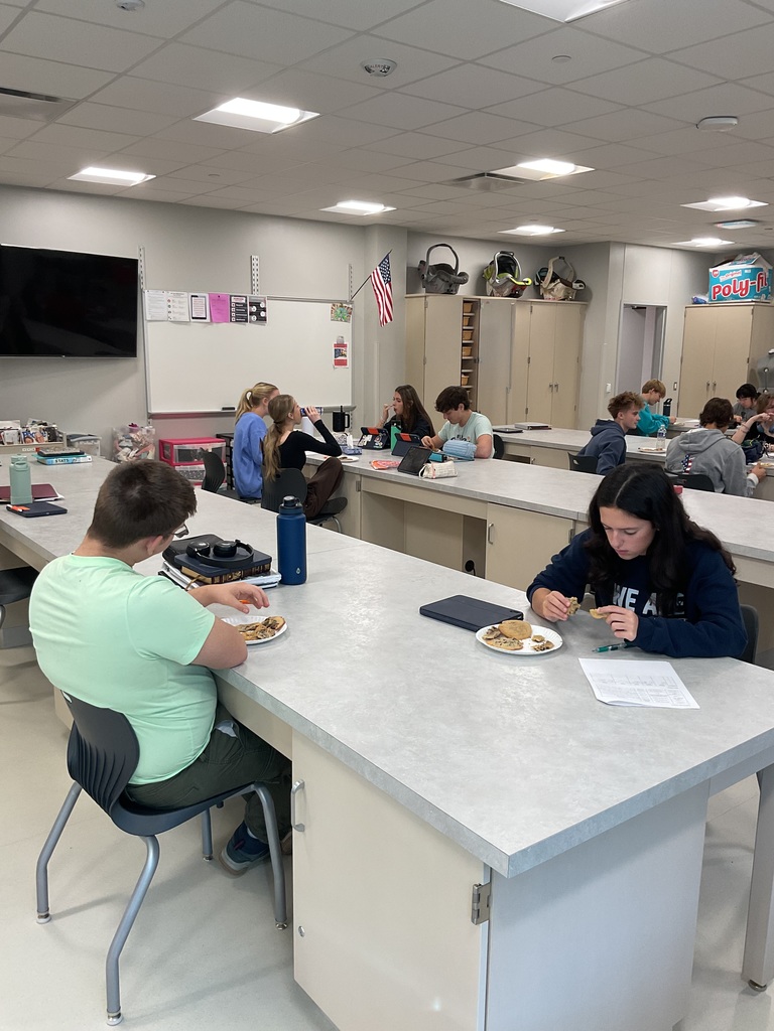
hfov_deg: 48.2
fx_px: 865
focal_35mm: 29
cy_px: 516
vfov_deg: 61.7
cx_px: 387
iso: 64
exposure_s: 1/120
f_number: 1.8
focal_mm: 3
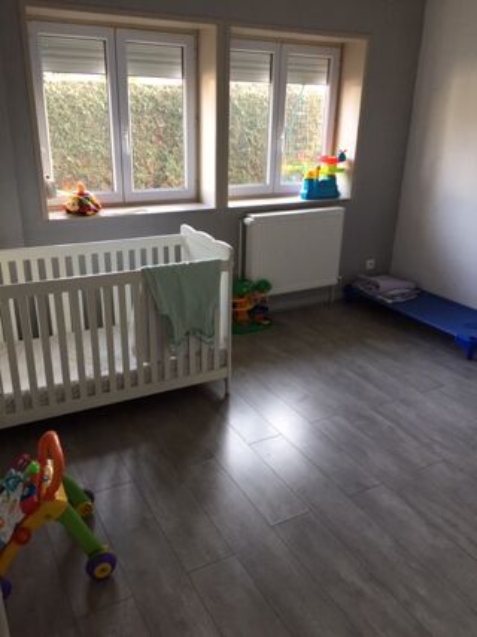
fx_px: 533
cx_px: 238
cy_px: 318
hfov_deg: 48.2
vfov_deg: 61.7
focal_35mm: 29
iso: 80
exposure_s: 1/33
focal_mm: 4.15
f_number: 2.2
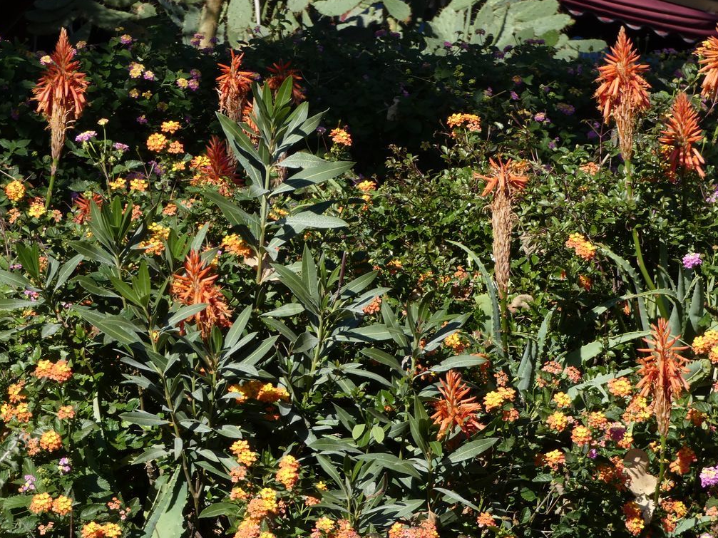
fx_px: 7010
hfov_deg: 5.9
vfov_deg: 4.4
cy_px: 308
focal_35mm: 338
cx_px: 347
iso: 80
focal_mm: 43.5
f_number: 5.5
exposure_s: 1/320
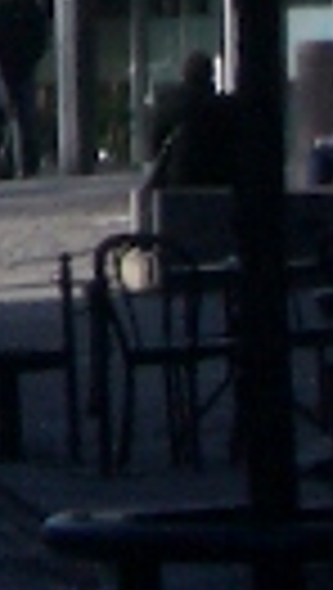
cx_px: -693
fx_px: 9858
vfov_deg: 3.4
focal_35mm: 630
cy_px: -563
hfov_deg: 1.9
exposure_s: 1/200
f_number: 6.2
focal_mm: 12.2
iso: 50
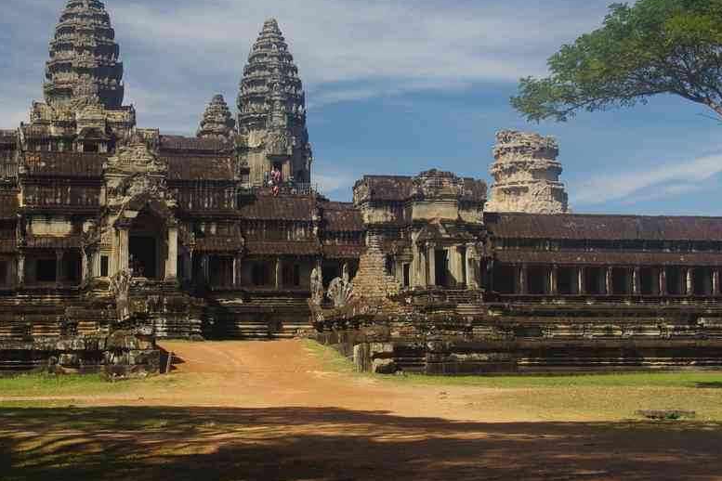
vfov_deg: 21.3
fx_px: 1276
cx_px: 282
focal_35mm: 64
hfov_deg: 31.5
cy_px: 184
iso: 200
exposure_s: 1/100
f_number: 11
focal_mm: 33
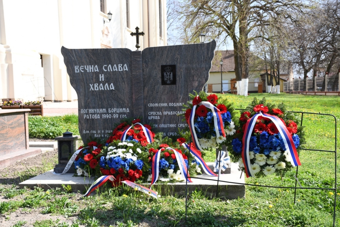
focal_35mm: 48
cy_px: 114
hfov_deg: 41.1
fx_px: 453
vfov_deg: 28.1
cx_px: 170
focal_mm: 32
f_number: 6.3
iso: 500
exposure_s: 1/1000
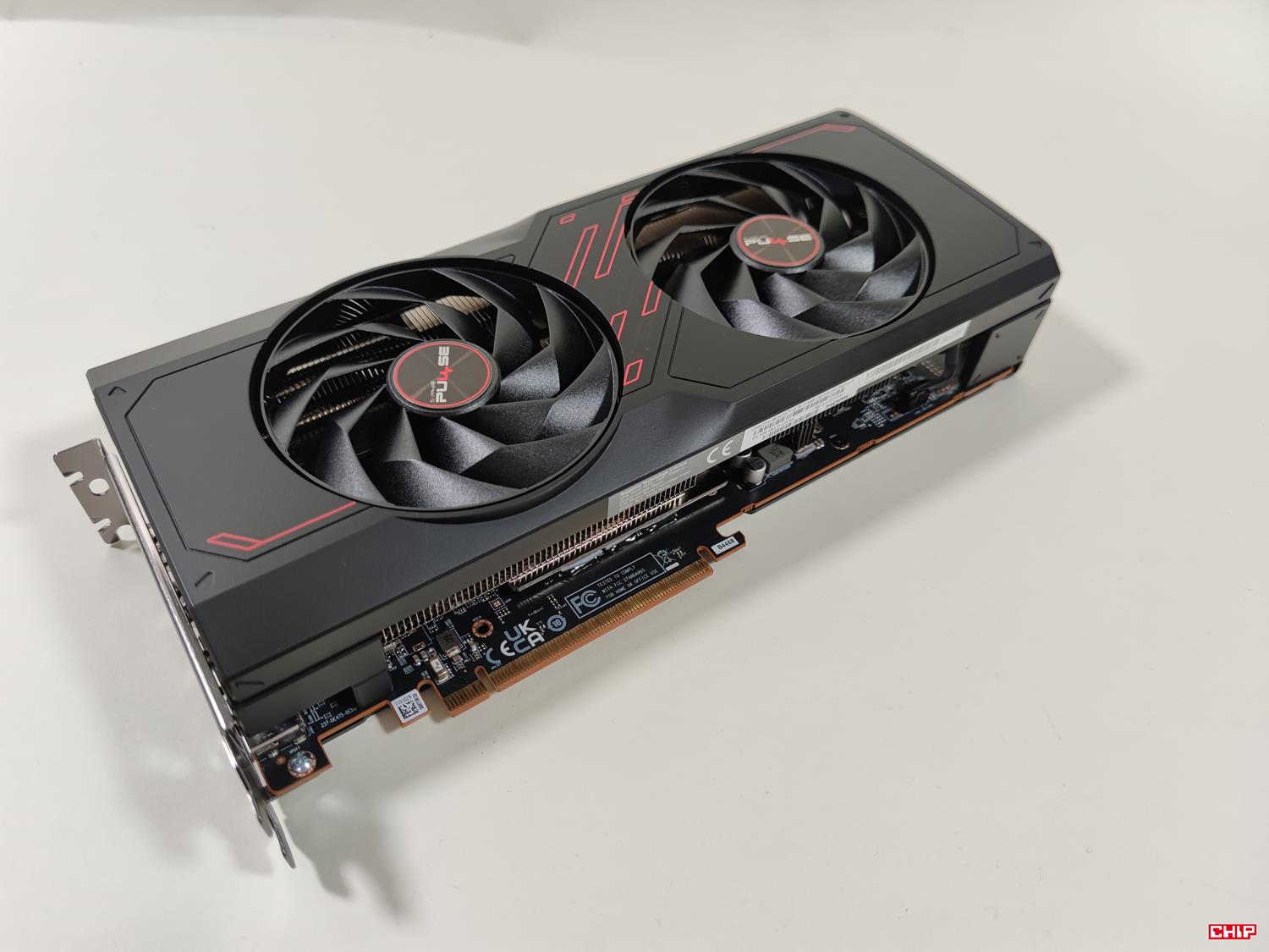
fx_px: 916
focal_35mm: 25
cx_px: 634
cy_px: 476
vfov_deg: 54.9
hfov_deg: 69.4
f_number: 1.85
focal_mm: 6.78
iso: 75
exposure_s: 1/100
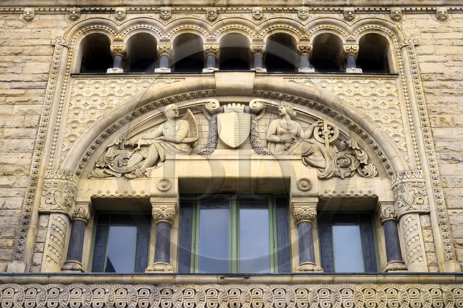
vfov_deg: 27.0
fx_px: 643
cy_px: 154
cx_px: 232
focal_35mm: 50
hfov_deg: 39.6
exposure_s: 1/200
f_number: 5.6
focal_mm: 50
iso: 200
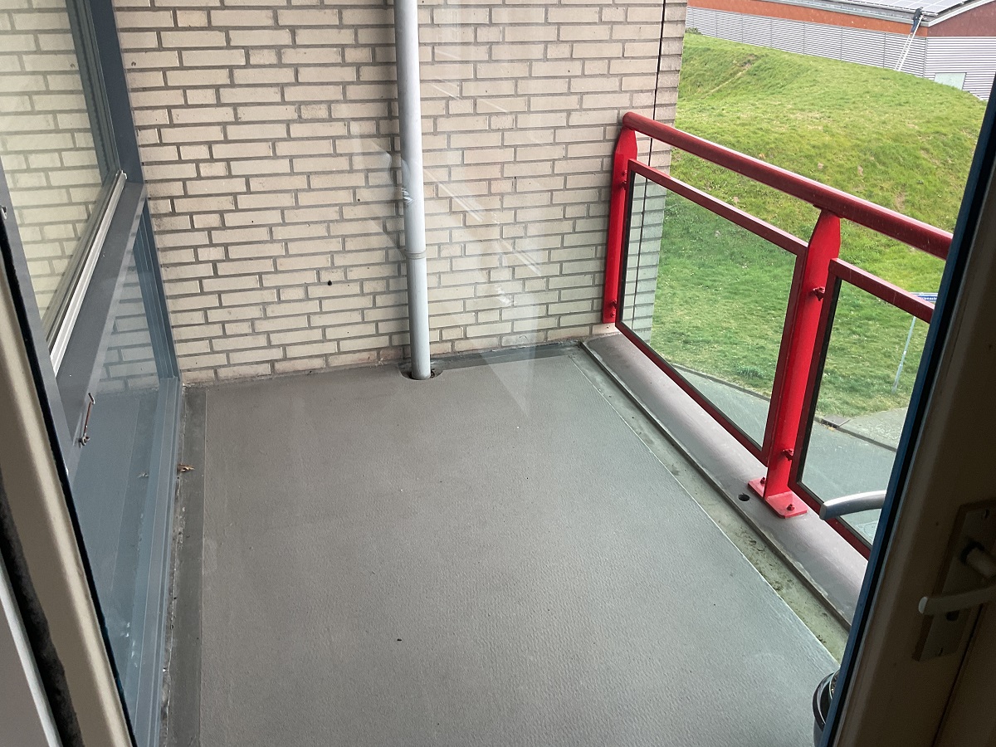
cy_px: 374
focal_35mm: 29
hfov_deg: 61.7
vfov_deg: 48.2
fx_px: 834
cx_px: 498
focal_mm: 3
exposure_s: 1/120
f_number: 1.8
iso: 50
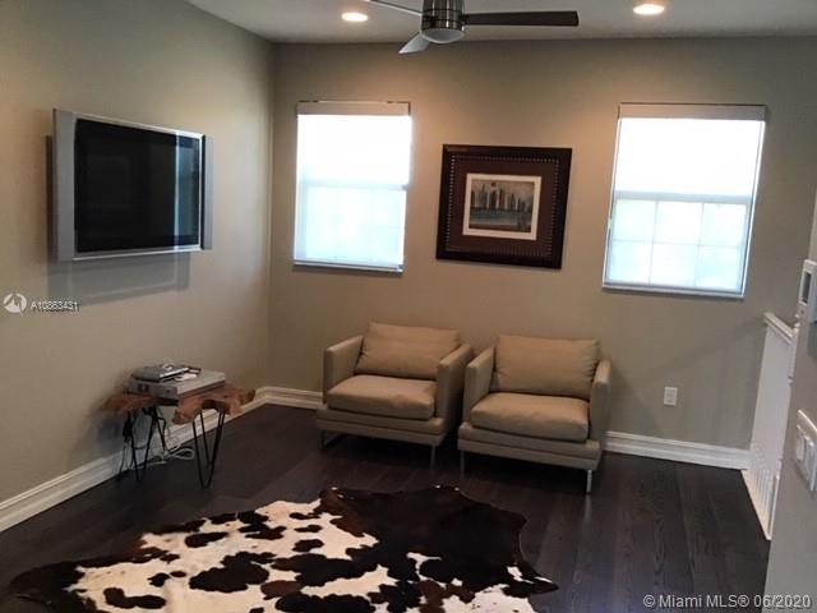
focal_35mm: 31
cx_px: 408
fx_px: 732
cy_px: 306
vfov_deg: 45.4
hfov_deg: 58.4
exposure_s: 1/30
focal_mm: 3.3
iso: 160
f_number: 2.4
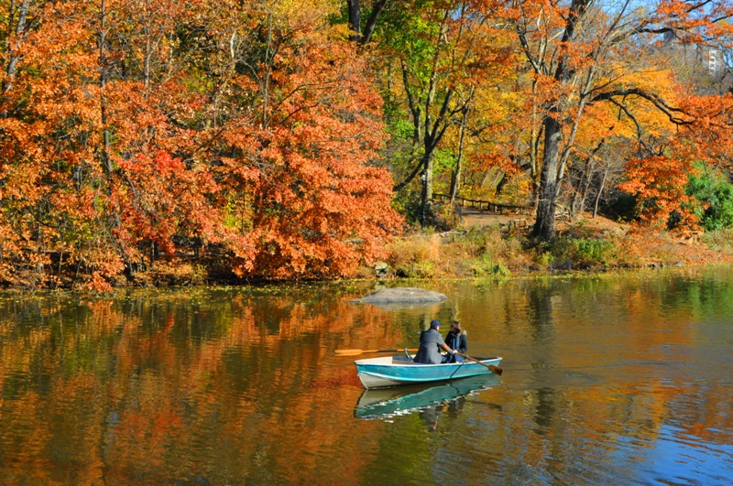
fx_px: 1220
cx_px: 366
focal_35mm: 60
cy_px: 243
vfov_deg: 22.6
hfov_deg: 33.4
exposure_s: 1/500
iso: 800
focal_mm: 40
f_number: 11
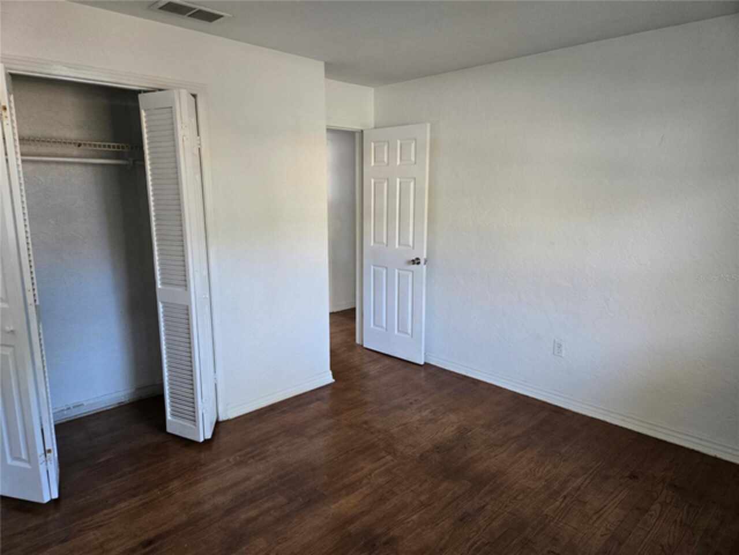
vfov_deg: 58.9
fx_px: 491
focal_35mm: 23
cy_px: 278
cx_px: 370
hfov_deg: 73.9
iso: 320
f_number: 1.8
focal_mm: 5.4
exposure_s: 1/120
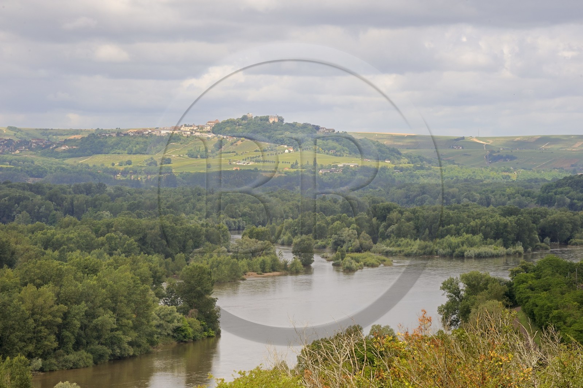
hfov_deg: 11.8
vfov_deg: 7.8
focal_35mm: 175
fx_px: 2832
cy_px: 194
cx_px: 292
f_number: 13
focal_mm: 175
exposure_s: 1/320
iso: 400
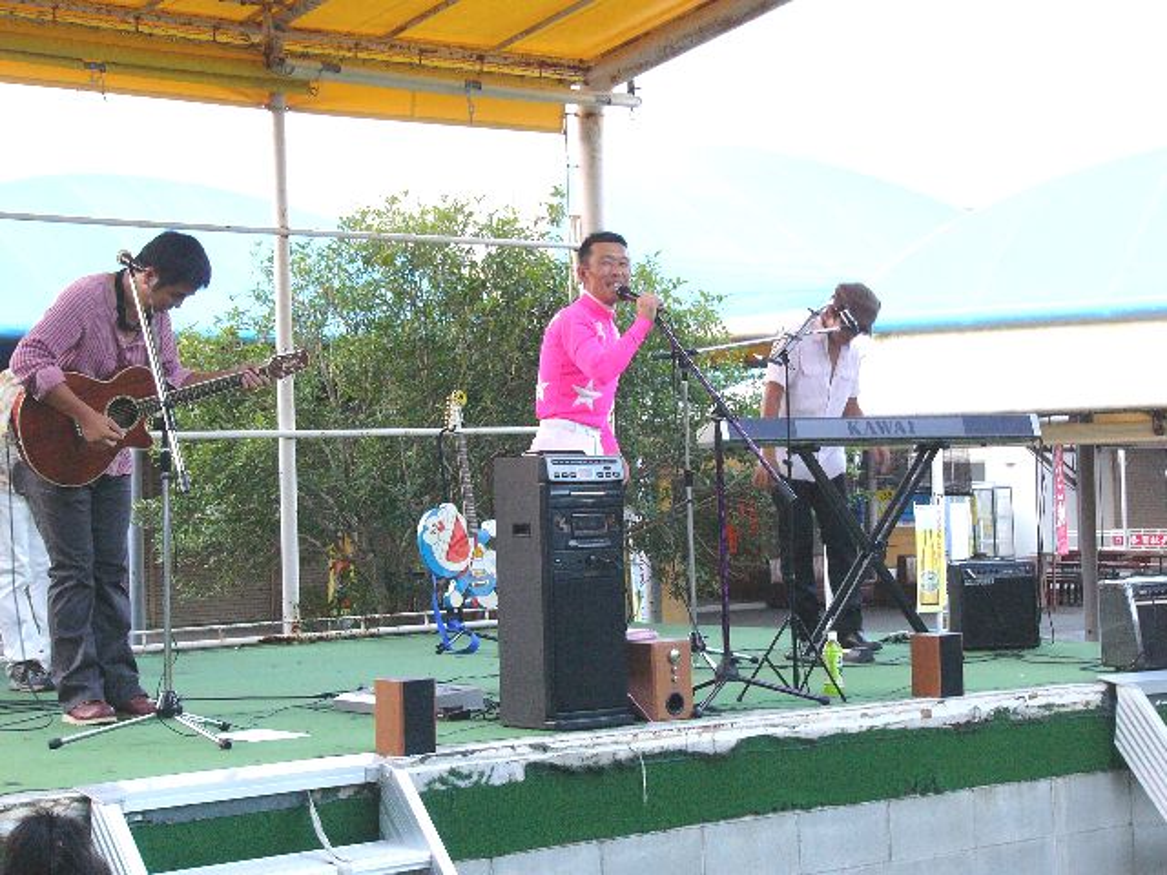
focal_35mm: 75
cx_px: 584
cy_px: 438
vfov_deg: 19.6
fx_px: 2528
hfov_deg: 26.0
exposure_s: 1/20
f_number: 2.8
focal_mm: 12.5
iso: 200
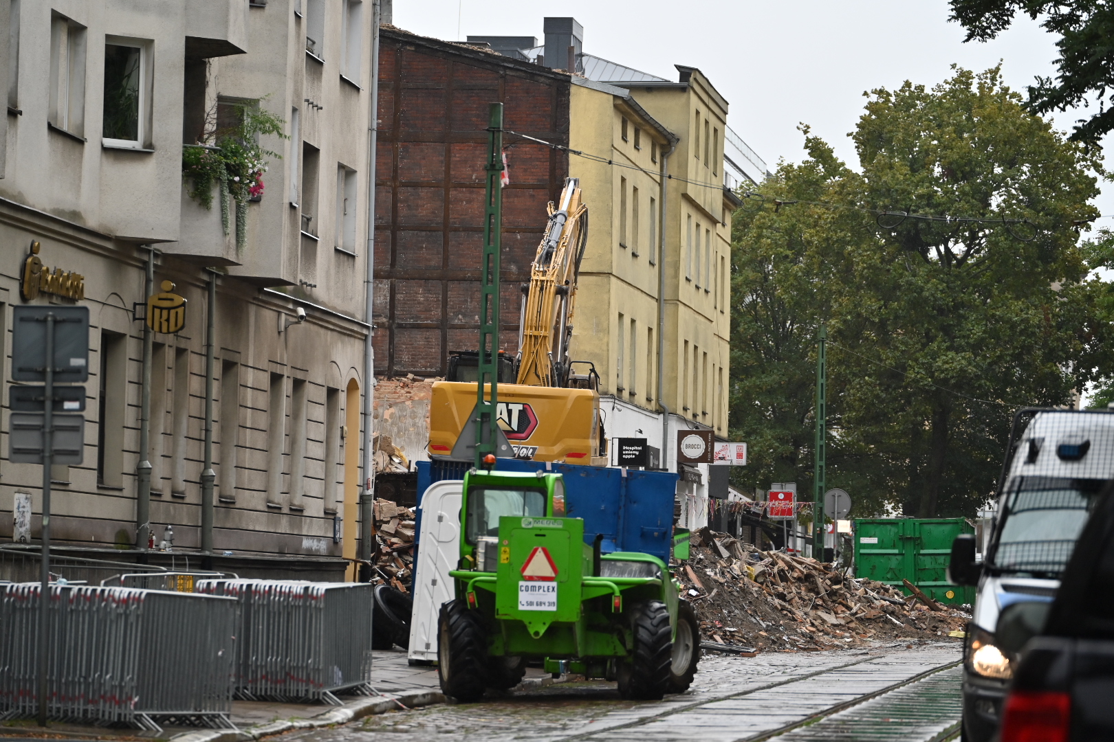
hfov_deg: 15.2
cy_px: 371
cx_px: 557
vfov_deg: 10.2
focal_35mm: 135
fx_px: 4177
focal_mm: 135
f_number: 2.8
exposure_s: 1/800
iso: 400
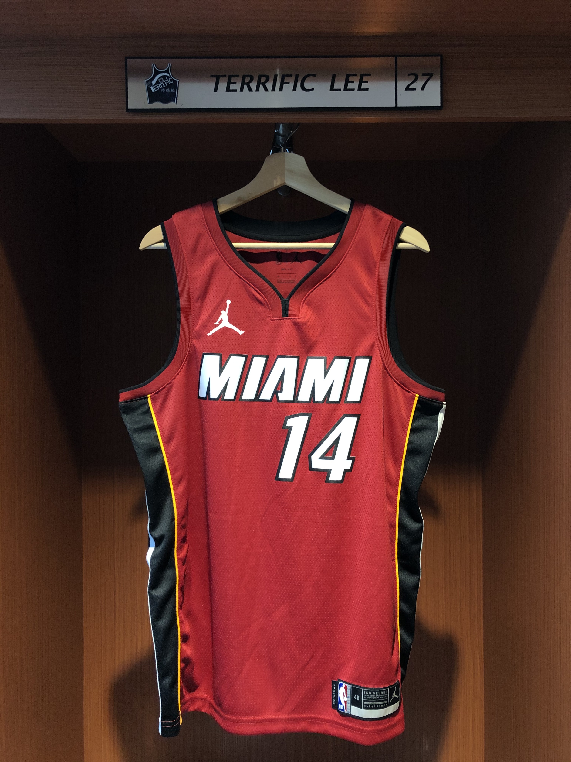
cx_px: 286
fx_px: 616
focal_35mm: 28
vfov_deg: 63.4
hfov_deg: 49.7
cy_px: 381
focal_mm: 3.99
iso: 50
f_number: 1.8
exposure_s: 1/15
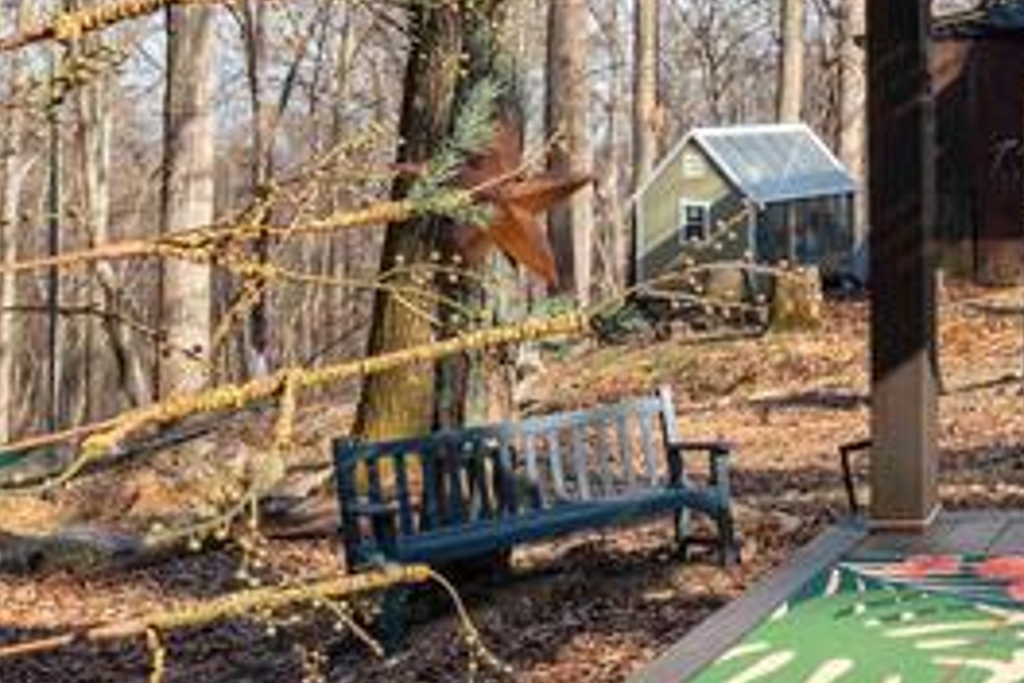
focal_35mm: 68
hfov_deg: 25.3
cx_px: 1361
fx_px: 1932
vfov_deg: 19.8
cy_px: 118
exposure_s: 1/500
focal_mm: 17.5
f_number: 11
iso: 1000
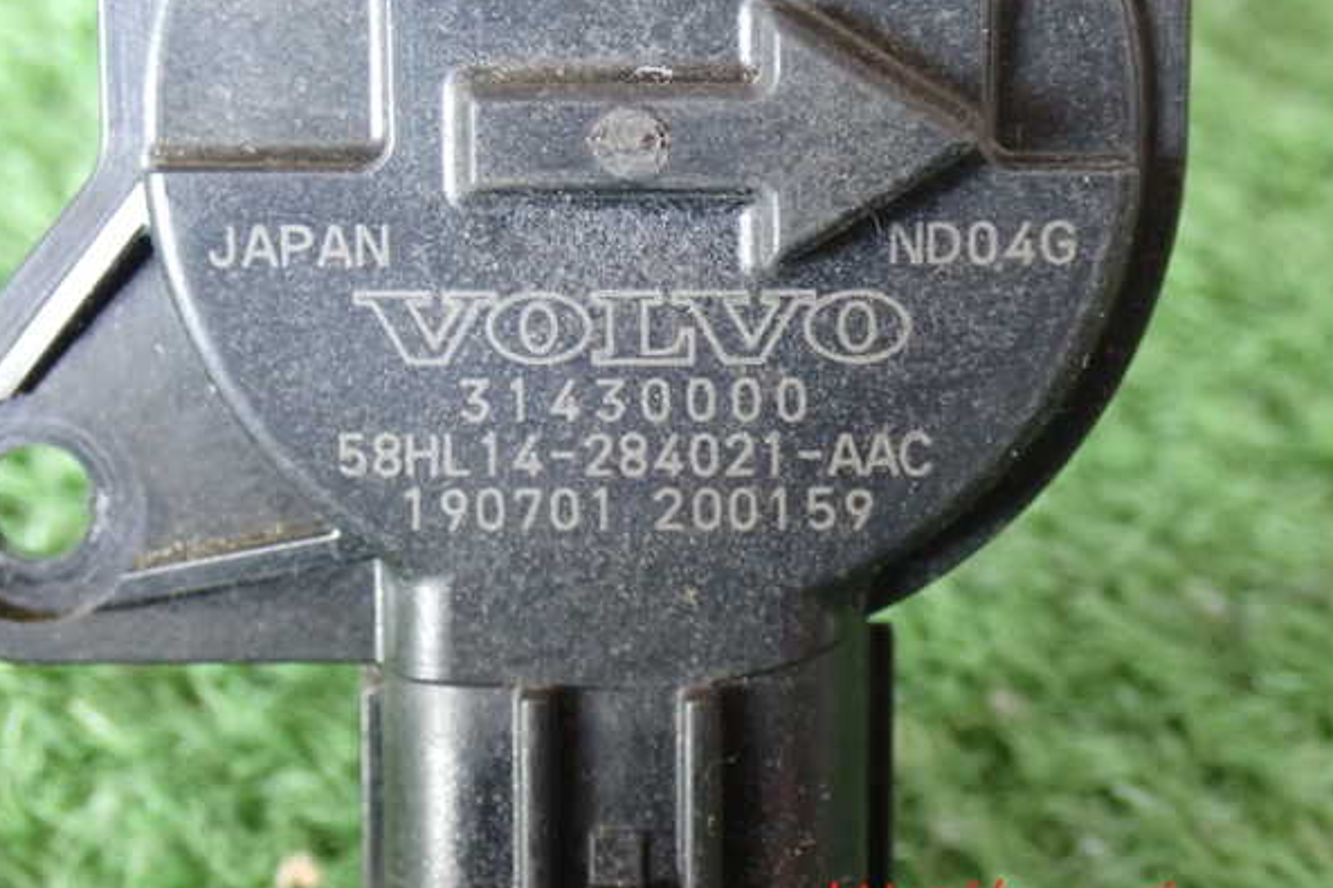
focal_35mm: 81
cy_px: 427
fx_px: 2998
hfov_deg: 25.1
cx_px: 663
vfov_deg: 16.8
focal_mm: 13.65
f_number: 4.1
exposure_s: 1/20
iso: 1250
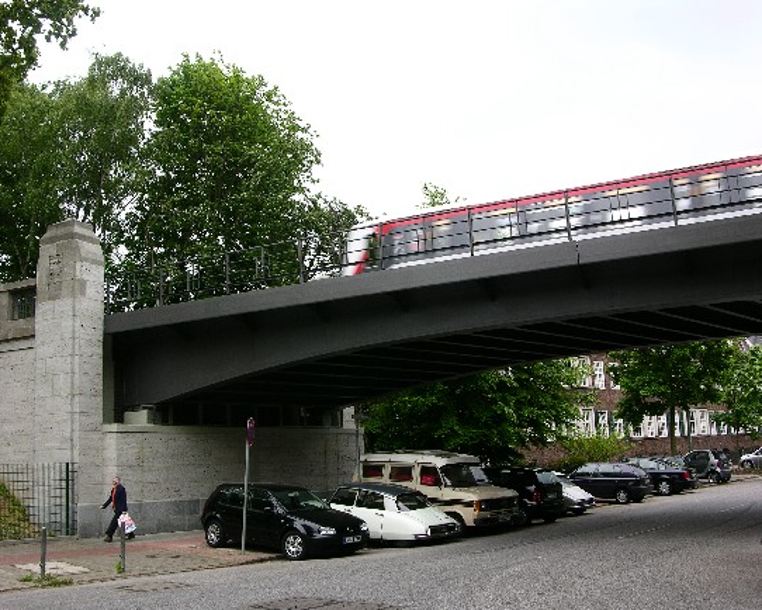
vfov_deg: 40.2
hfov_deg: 49.0
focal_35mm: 37
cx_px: 359
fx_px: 835
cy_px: 308
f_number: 6.3
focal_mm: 8.9
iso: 50
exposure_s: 1/53.7
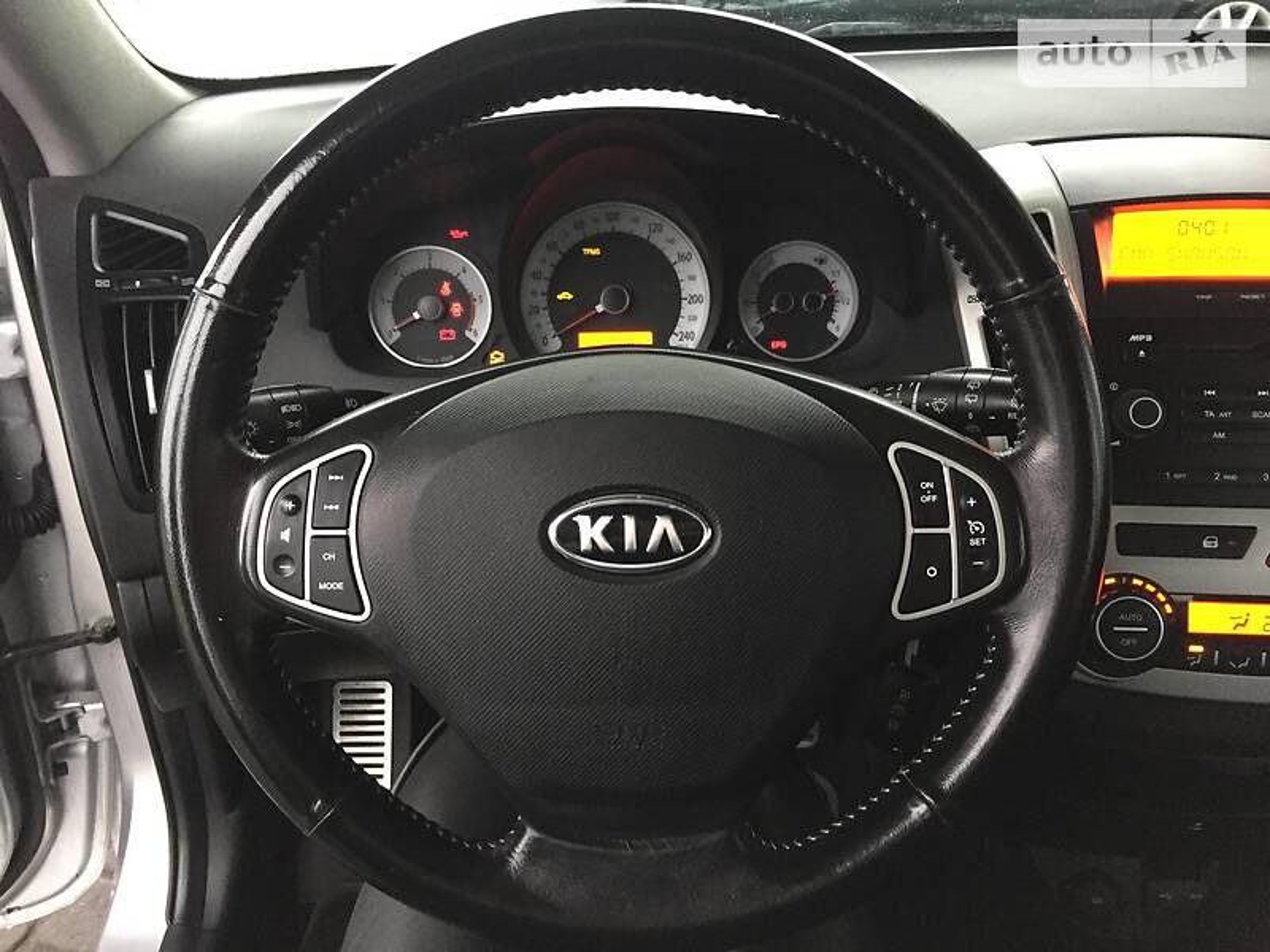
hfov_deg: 61.7
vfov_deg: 48.2
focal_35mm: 29
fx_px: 1064
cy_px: 476
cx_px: 635
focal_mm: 4.2
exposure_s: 1/25
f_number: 2.2
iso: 250
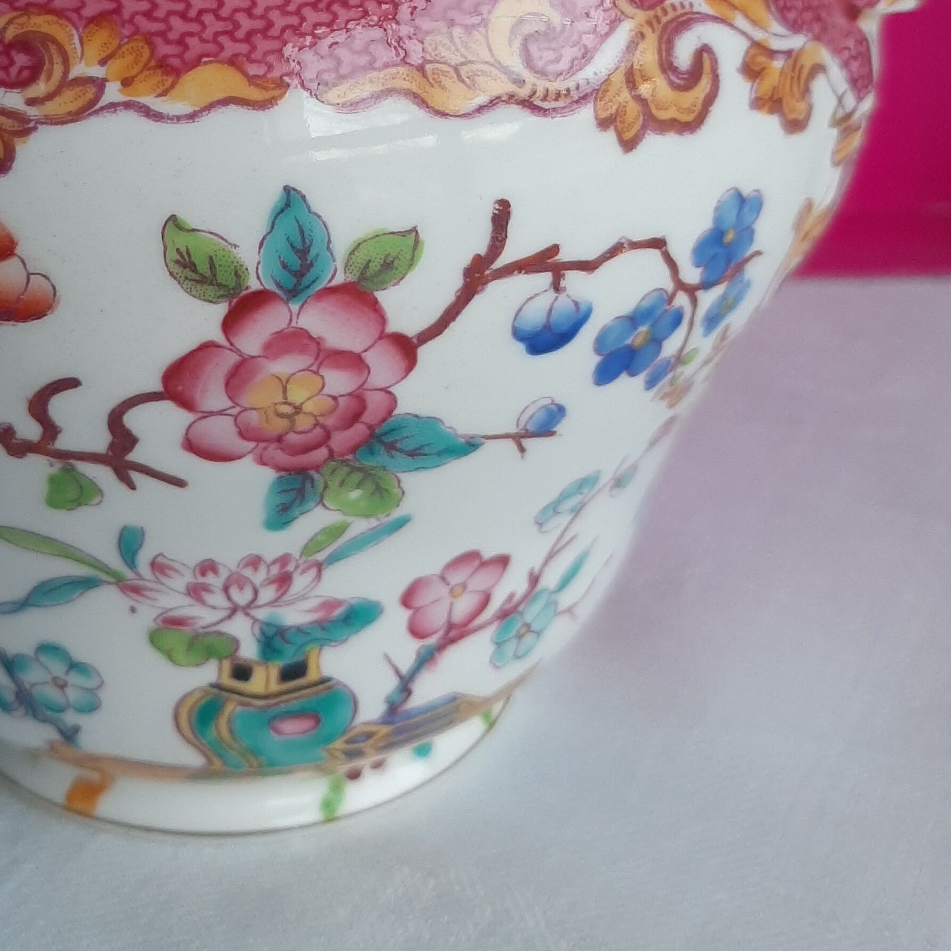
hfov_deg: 32.1
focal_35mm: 52
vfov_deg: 31.2
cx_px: 226
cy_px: 81
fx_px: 1616
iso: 80
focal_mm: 3.93
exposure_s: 1/50
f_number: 1.7
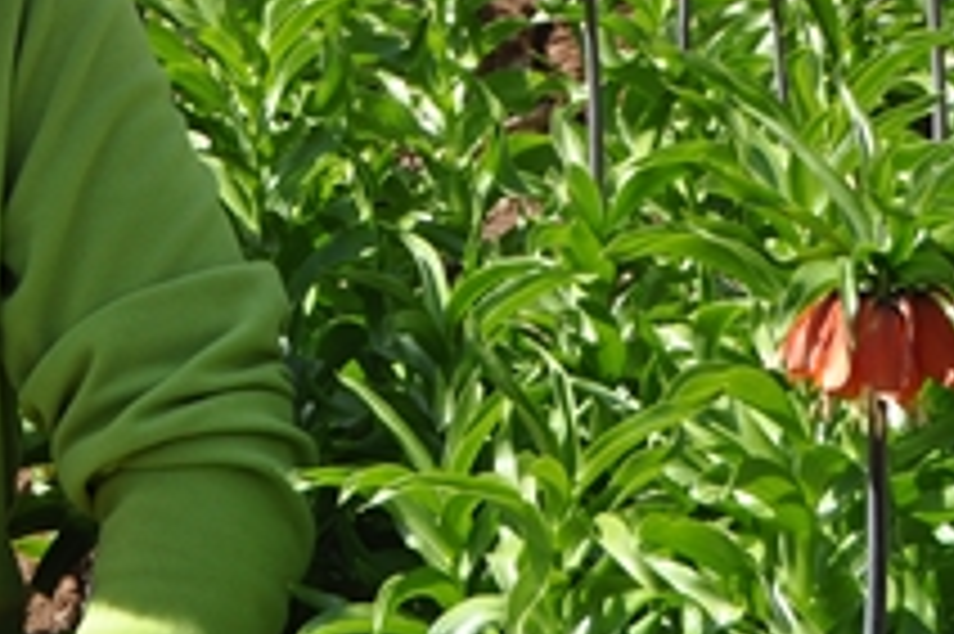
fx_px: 4263
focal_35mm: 161
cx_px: -230
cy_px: -29
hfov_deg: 12.4
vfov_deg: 8.5
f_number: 10
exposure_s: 1/400
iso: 320
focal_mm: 38
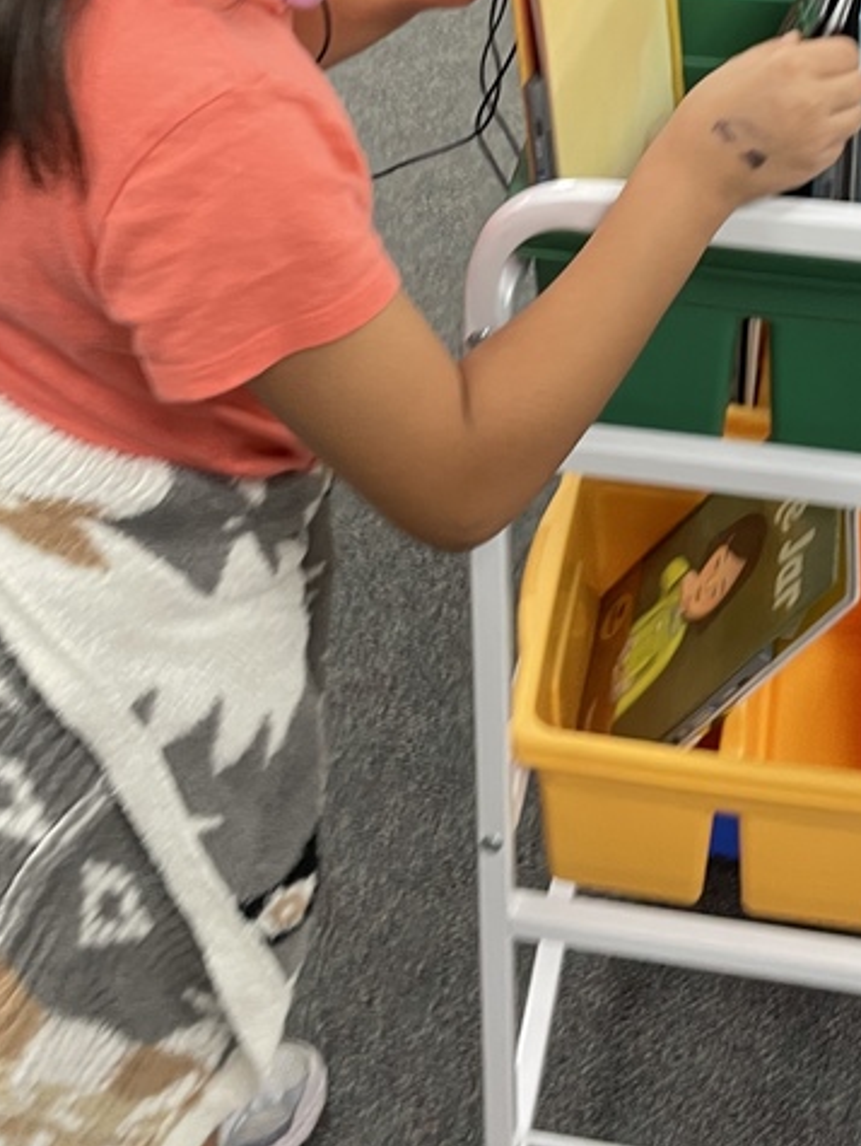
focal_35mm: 56
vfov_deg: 32.7
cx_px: 540
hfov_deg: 26.1
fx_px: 1855
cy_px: 128
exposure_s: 1/75
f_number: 1.6
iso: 125
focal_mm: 4.2
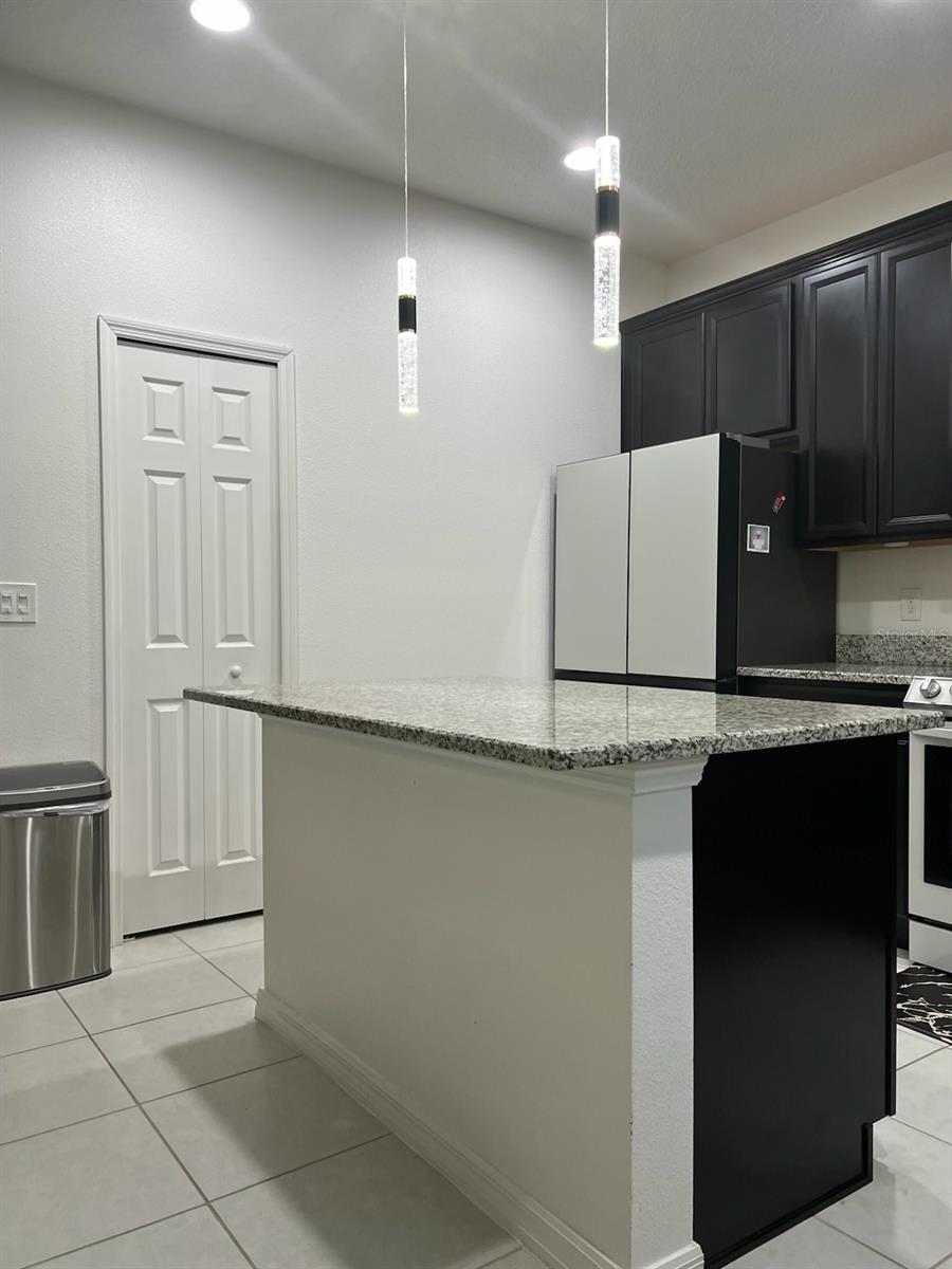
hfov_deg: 53.1
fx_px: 953
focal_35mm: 26
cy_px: 634
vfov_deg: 67.3
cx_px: 476
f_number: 1.5
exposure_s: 1/120
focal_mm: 5.7
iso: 125
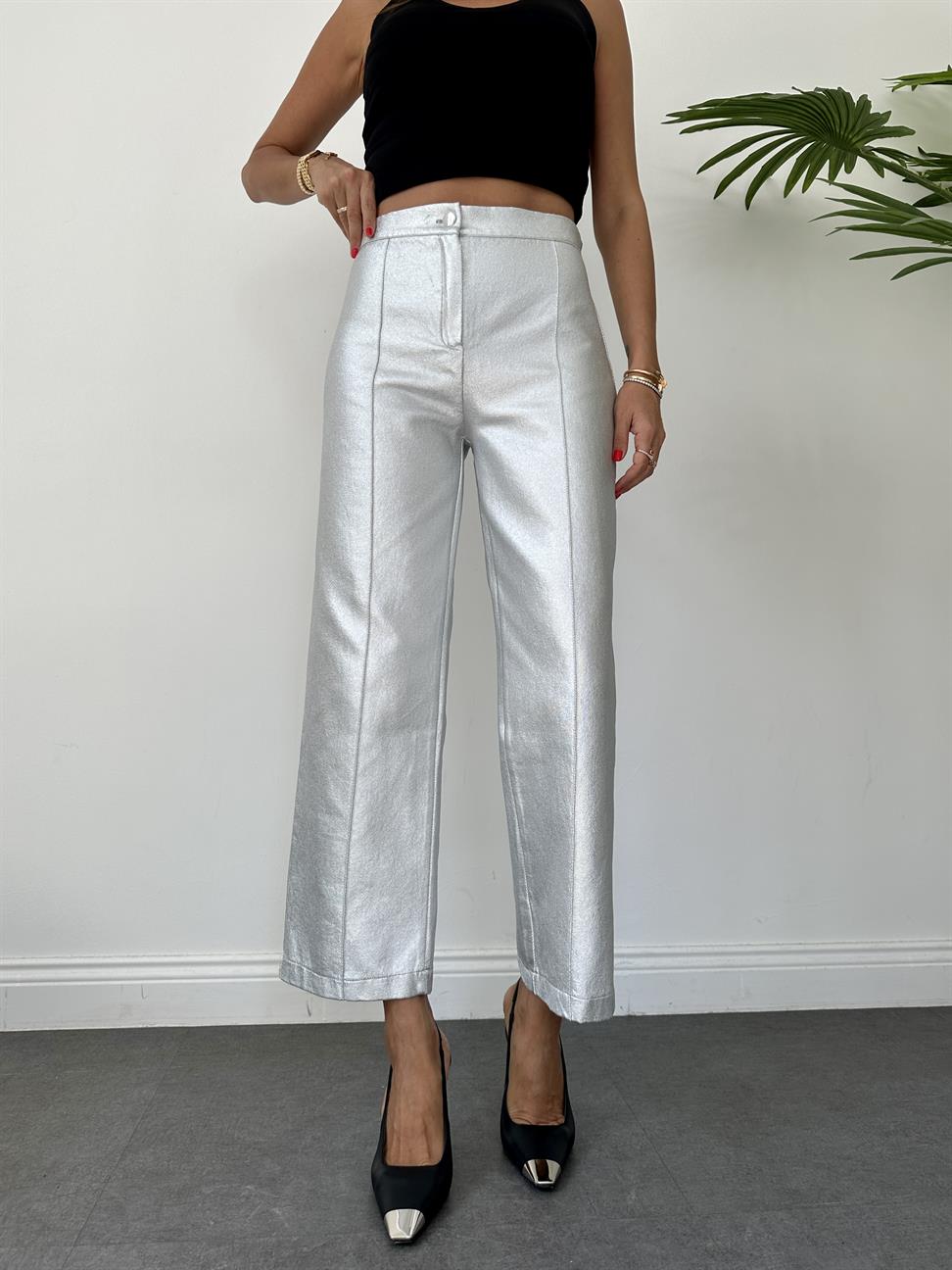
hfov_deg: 56.8
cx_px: 476
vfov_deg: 71.6
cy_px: 635
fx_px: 880
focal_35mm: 24
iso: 80
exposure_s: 1/270
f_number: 1.78
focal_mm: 6.86
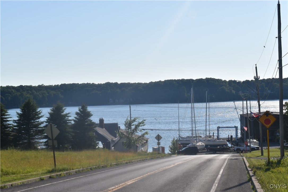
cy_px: 96
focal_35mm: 75
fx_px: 600
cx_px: 144
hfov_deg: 27.0
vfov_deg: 18.2
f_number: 13
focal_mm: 50
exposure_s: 1/500
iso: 200
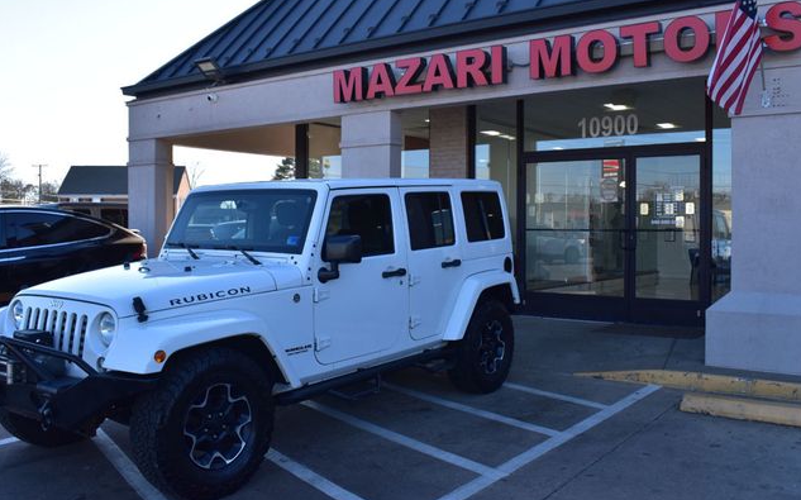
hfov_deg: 56.7
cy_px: 235
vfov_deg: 37.2
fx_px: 742
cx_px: 401
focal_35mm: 34
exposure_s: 1/320
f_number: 10
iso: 400
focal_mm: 22
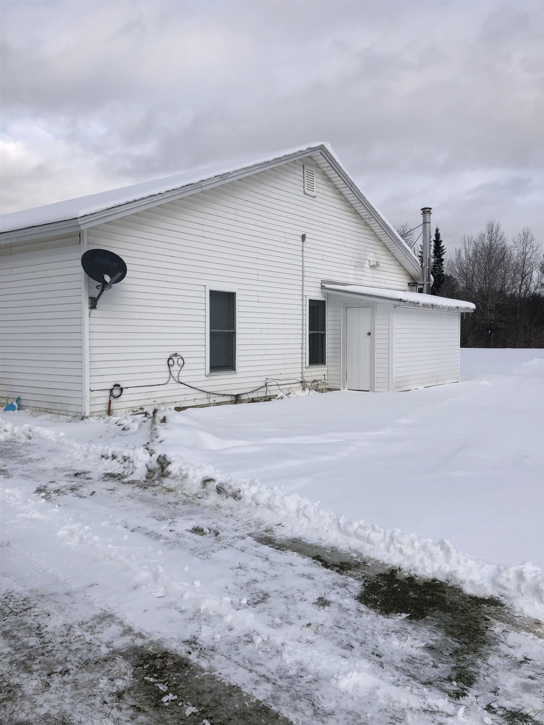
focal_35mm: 28
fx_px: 587
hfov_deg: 49.7
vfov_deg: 63.4
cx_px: 272
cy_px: 362
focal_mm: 4
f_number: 1.8
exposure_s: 1/2404
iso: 20
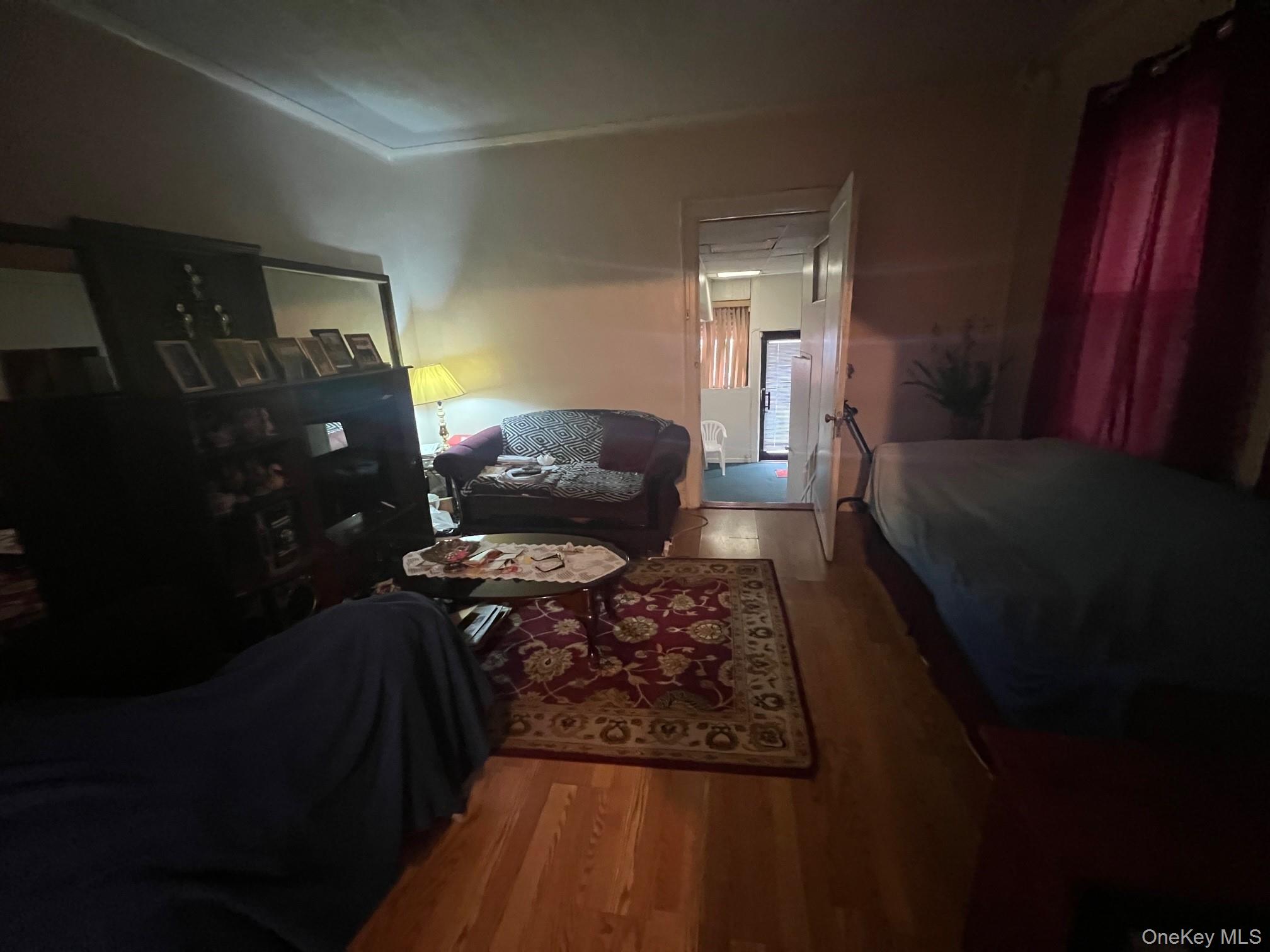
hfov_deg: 106.2
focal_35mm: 13
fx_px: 477
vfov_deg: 89.9
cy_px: 476
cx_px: 635
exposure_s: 1/40
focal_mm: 1.57
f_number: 1.8
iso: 1000
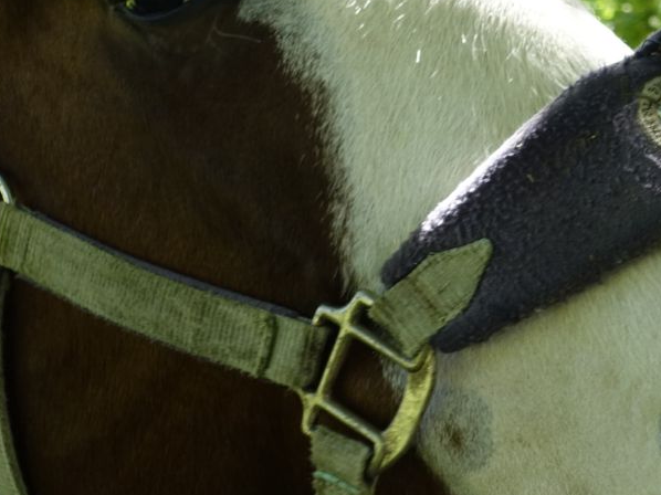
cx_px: 311
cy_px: 161
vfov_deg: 11.0
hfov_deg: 14.6
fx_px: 2577
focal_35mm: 135
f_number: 4.5
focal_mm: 15.1
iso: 200
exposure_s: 1/125
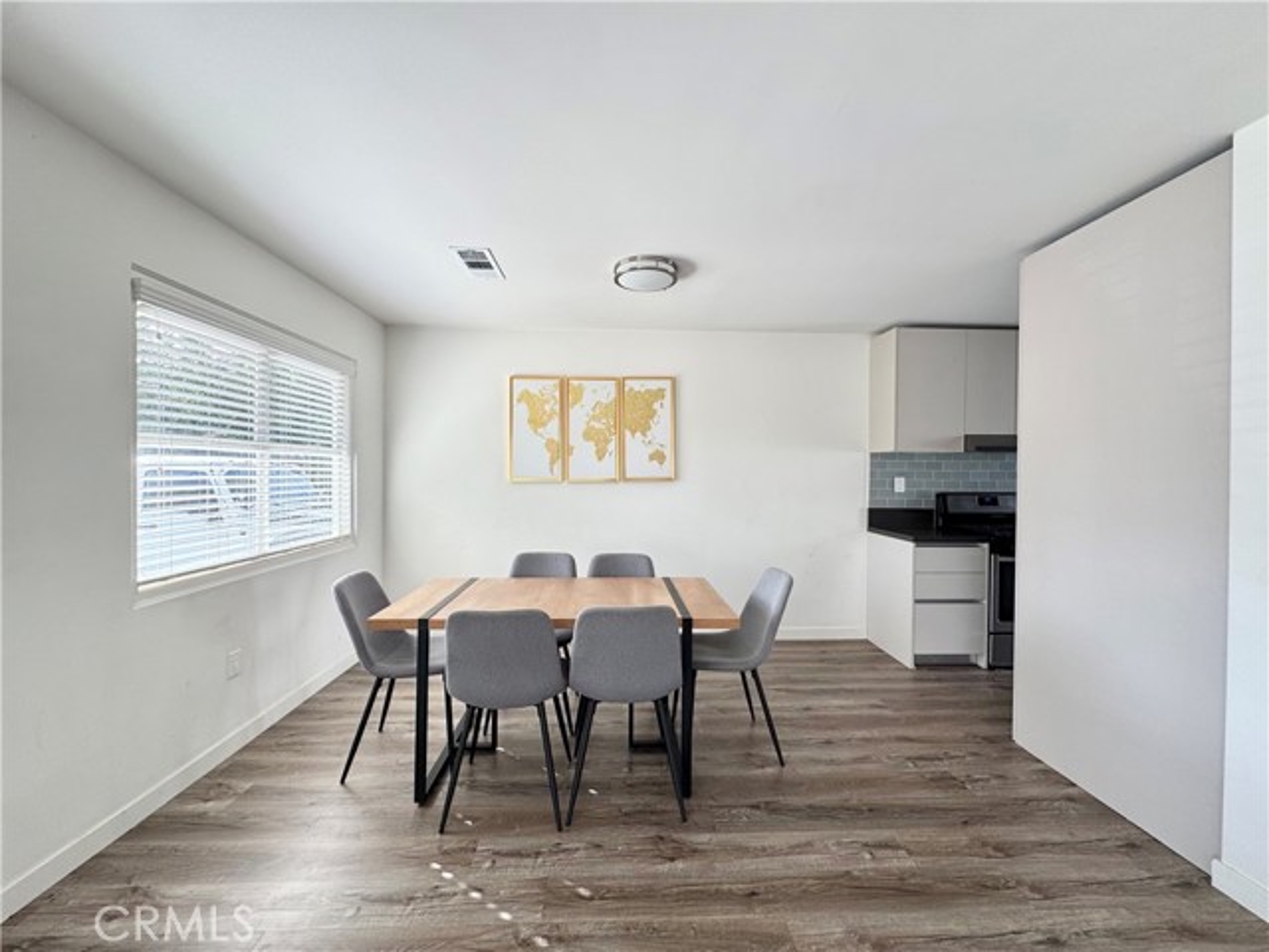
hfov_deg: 102.1
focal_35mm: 14
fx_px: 513
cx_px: 634
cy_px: 476
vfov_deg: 85.7
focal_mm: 2.22
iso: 40
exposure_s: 1/145
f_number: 2.2
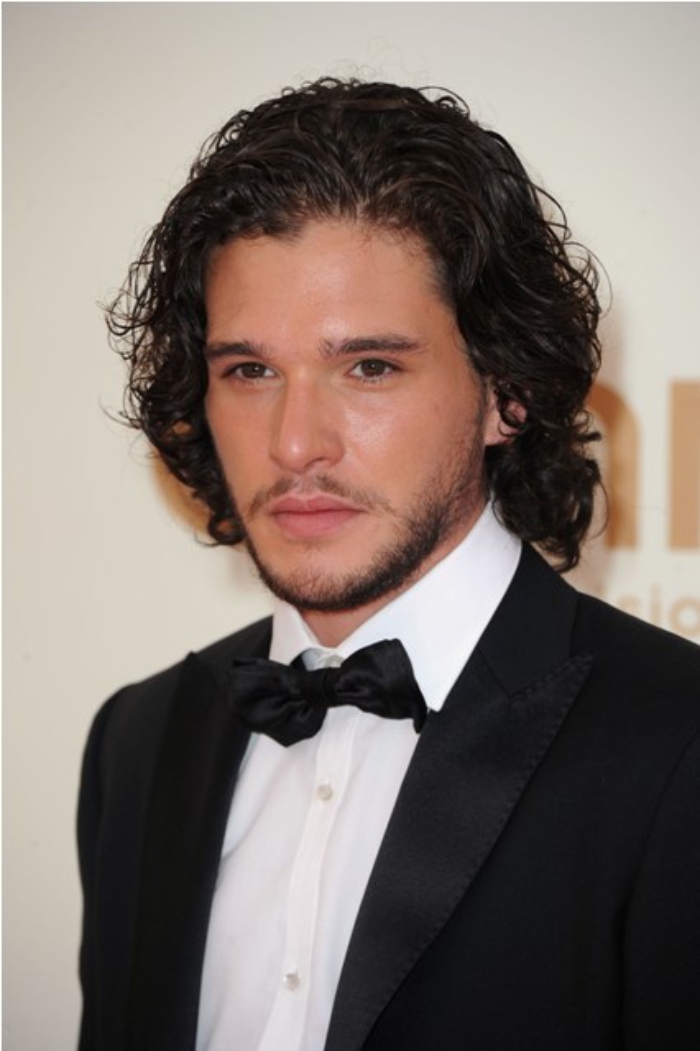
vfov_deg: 6.9
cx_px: 350
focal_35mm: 300
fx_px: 8759
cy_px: 526
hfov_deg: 4.6
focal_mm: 300
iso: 400
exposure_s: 1/250
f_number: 7.1
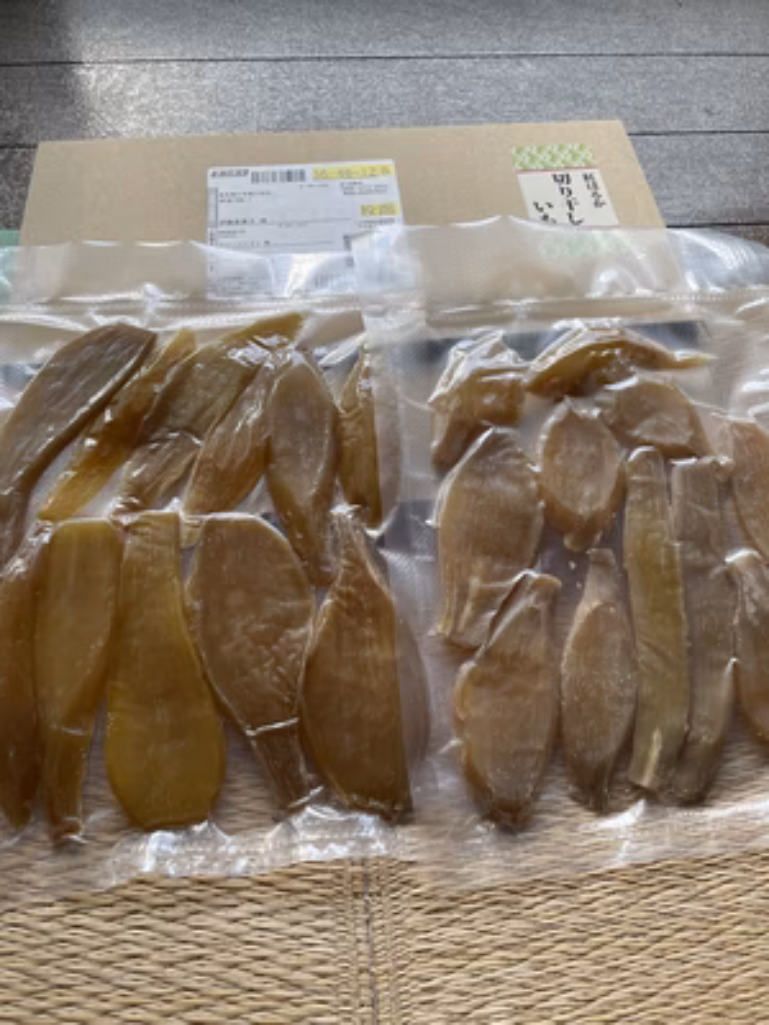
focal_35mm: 26
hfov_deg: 53.1
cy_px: 512
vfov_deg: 67.3
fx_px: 770
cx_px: 384
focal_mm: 4.2
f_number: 1.6
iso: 50
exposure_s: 1/121
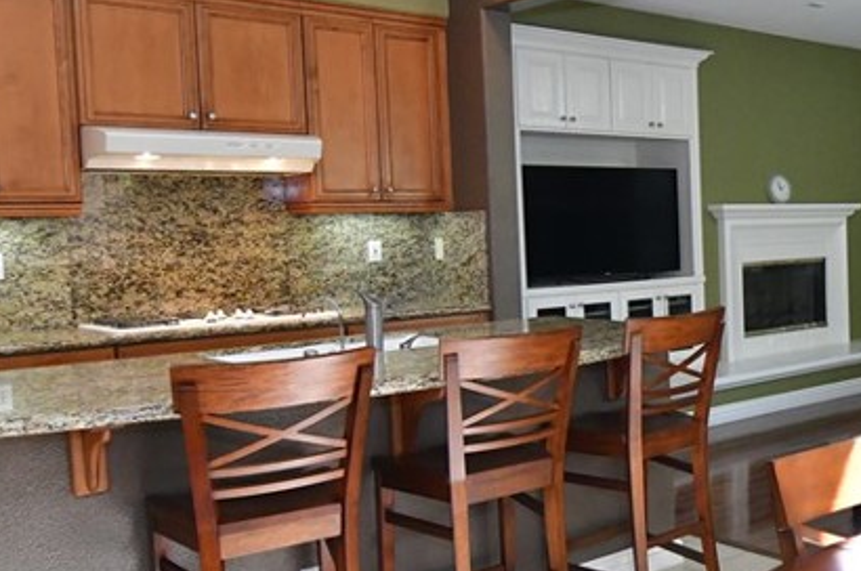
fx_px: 955
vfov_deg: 33.3
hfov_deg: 42.3
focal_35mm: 40
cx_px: 853
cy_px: 295
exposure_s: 1/500
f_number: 4.5
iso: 2000
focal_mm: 11
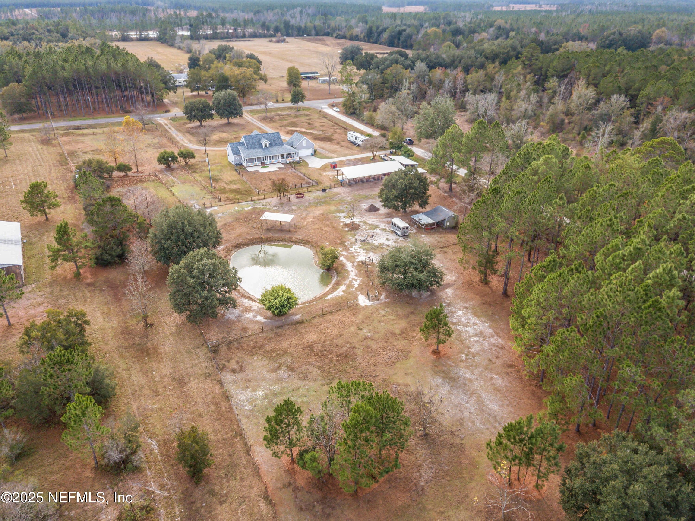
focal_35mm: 26
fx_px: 522
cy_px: 260
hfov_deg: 67.3
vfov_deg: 53.0
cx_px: 348
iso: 100
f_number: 2.2
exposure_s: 1/470
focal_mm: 4.73
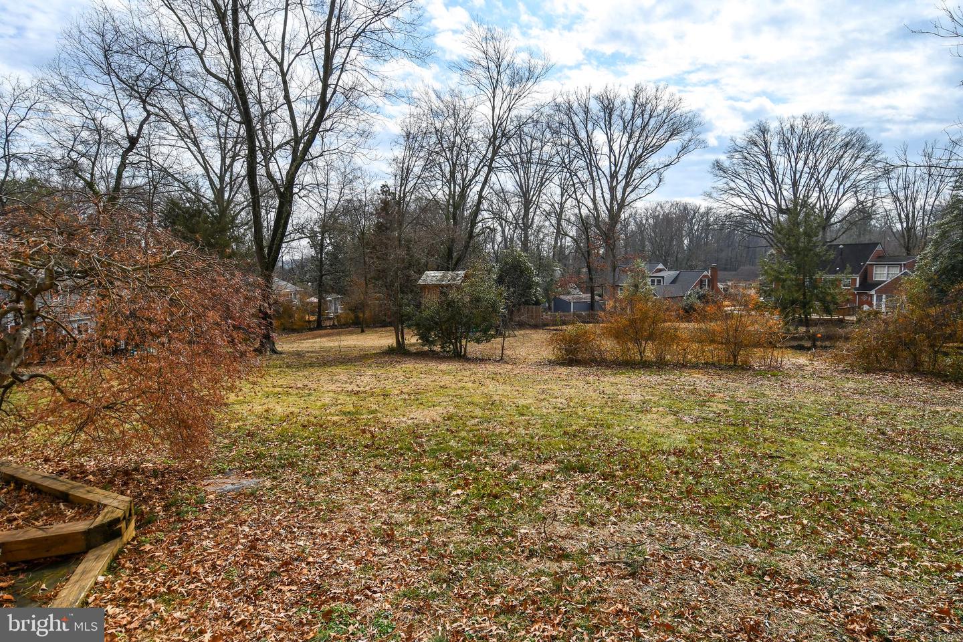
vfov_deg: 67.4
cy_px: 321
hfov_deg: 90.0
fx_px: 481
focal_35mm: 18
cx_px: 482
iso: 100
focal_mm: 12
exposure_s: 1/400
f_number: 9
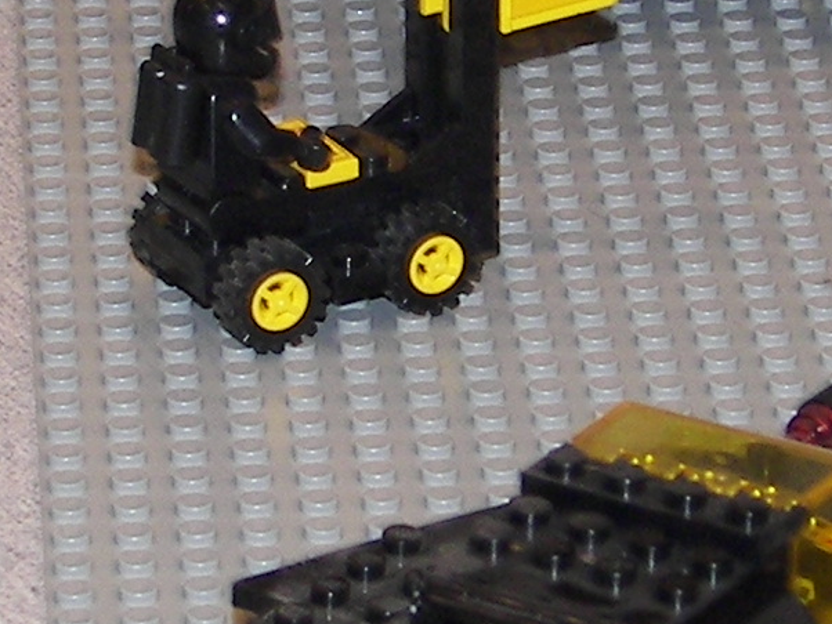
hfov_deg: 6.6
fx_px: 7237
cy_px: 19
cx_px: 362
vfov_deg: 4.9
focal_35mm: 301
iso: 64
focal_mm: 9.9
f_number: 2.8
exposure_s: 1/30
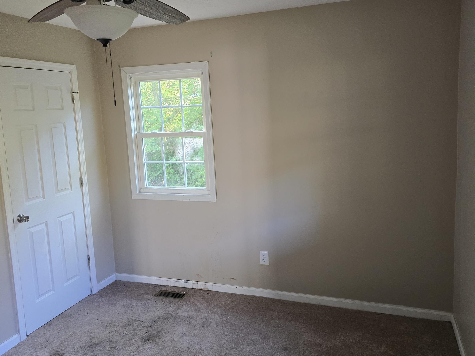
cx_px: 245
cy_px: 164
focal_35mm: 29
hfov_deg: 61.6
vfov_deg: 48.2
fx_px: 398
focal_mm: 6.3
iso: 400
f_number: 1.7
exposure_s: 1/120
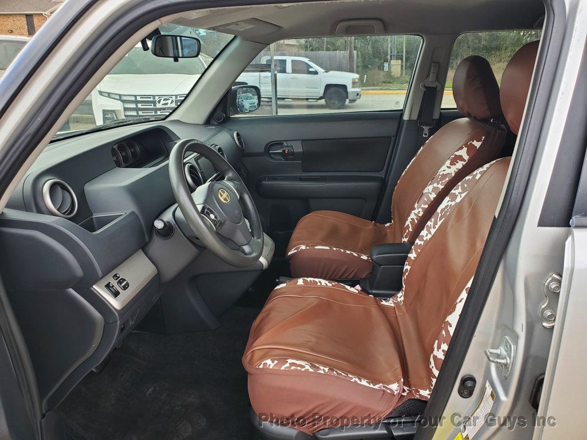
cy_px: 220
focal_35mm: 26
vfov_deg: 53.1
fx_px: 441
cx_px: 294
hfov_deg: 67.3
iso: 50
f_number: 2.4
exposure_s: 1/102
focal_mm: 4.3
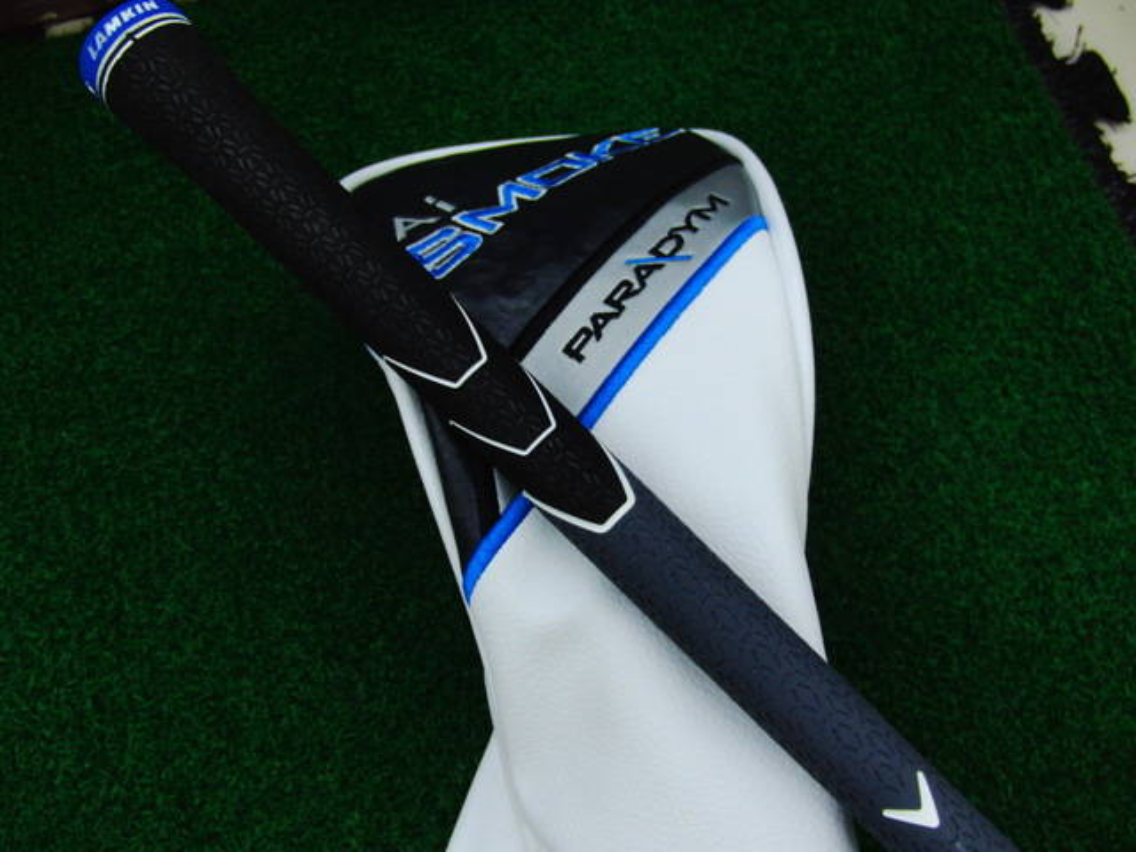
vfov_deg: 38.7
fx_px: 1214
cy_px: 426
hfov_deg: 50.1
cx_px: 568
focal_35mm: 37
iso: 200
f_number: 3.6
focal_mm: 6.42
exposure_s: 1/80
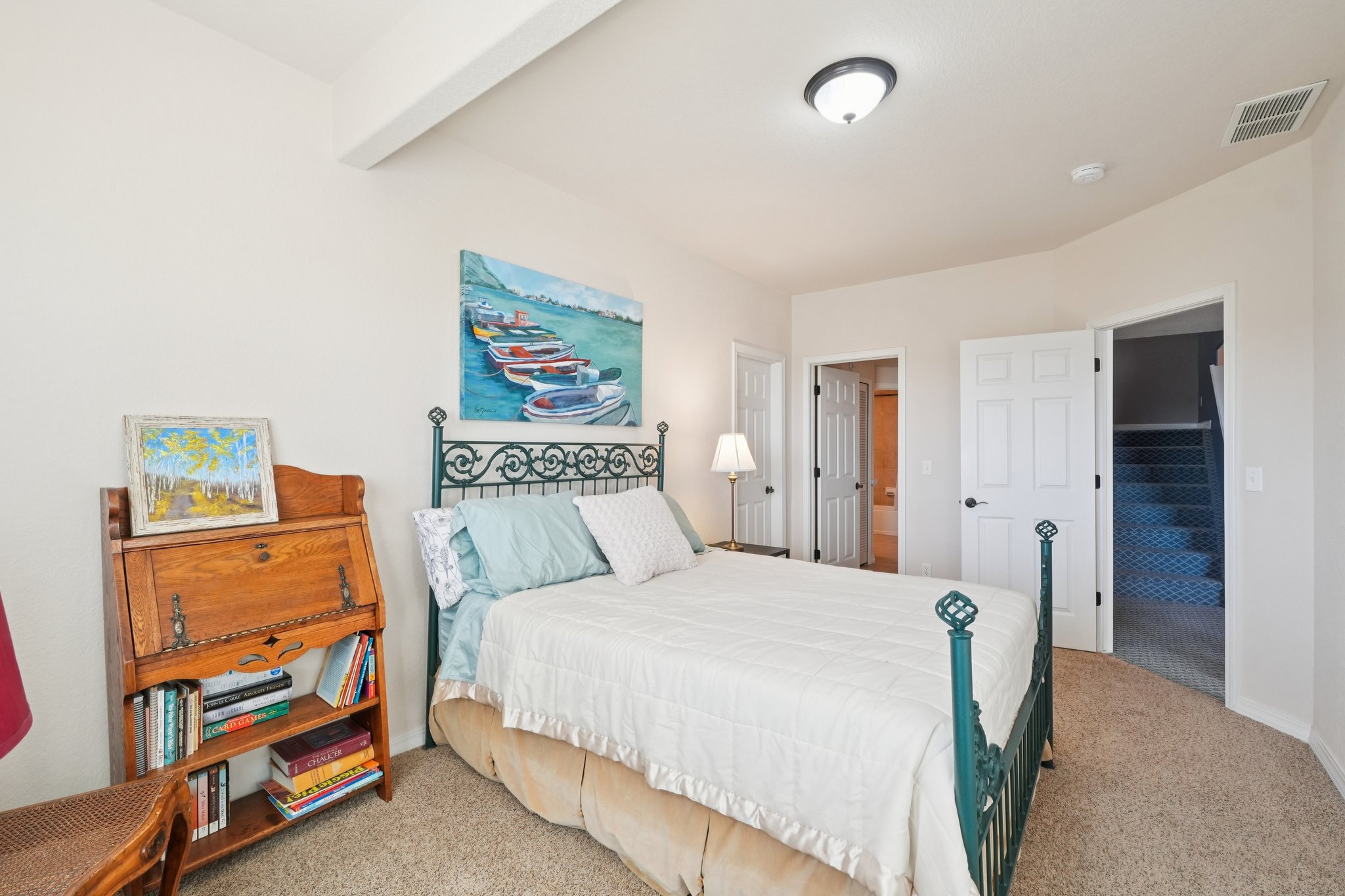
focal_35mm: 15
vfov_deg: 77.3
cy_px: 448
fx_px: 560
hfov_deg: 100.4
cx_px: 672
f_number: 8
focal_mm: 10
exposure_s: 1/13
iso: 800
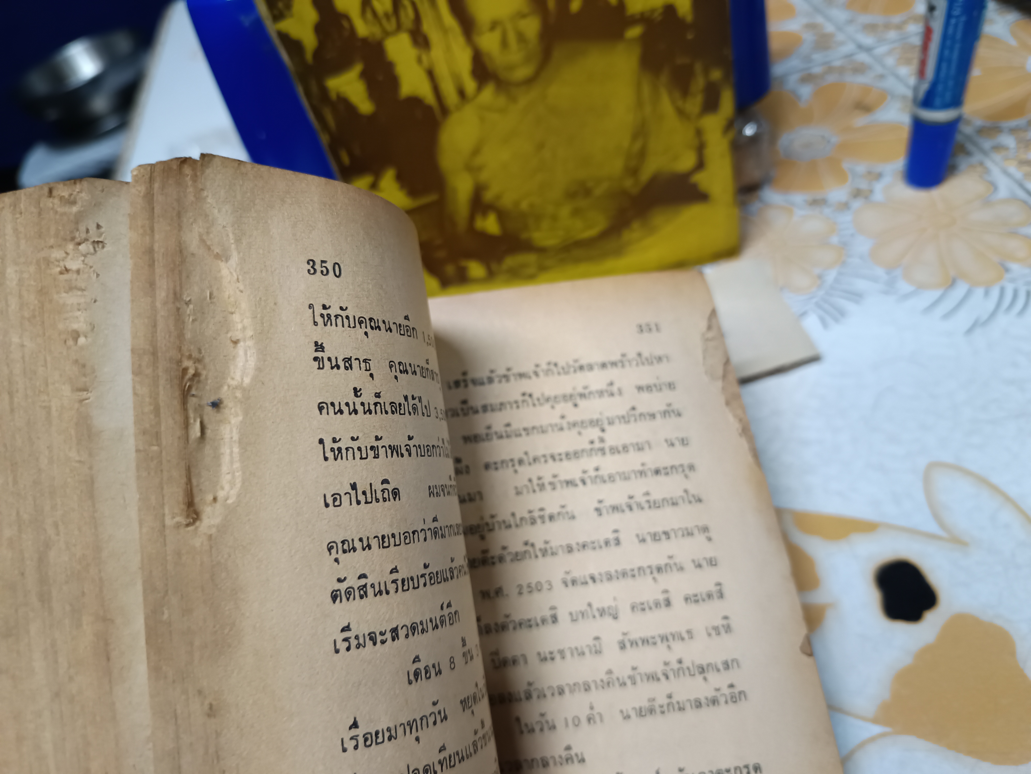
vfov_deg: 56.8
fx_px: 715
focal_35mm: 24
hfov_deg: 71.6
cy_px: 387
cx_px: 516
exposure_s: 1/25
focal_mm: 5.31
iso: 1091
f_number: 1.7
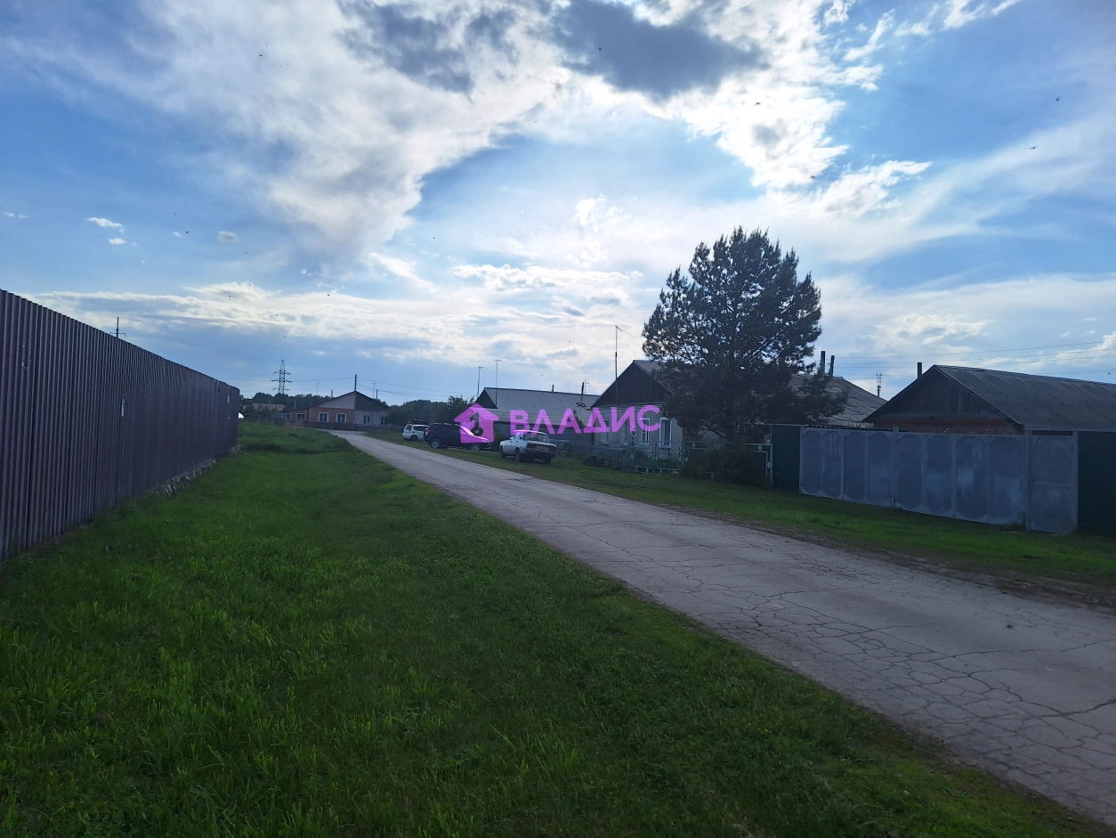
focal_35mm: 23
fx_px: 742
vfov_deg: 58.9
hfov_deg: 73.9
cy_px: 419
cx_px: 558
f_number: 1.8
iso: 40
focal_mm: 5.54
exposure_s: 1/7299
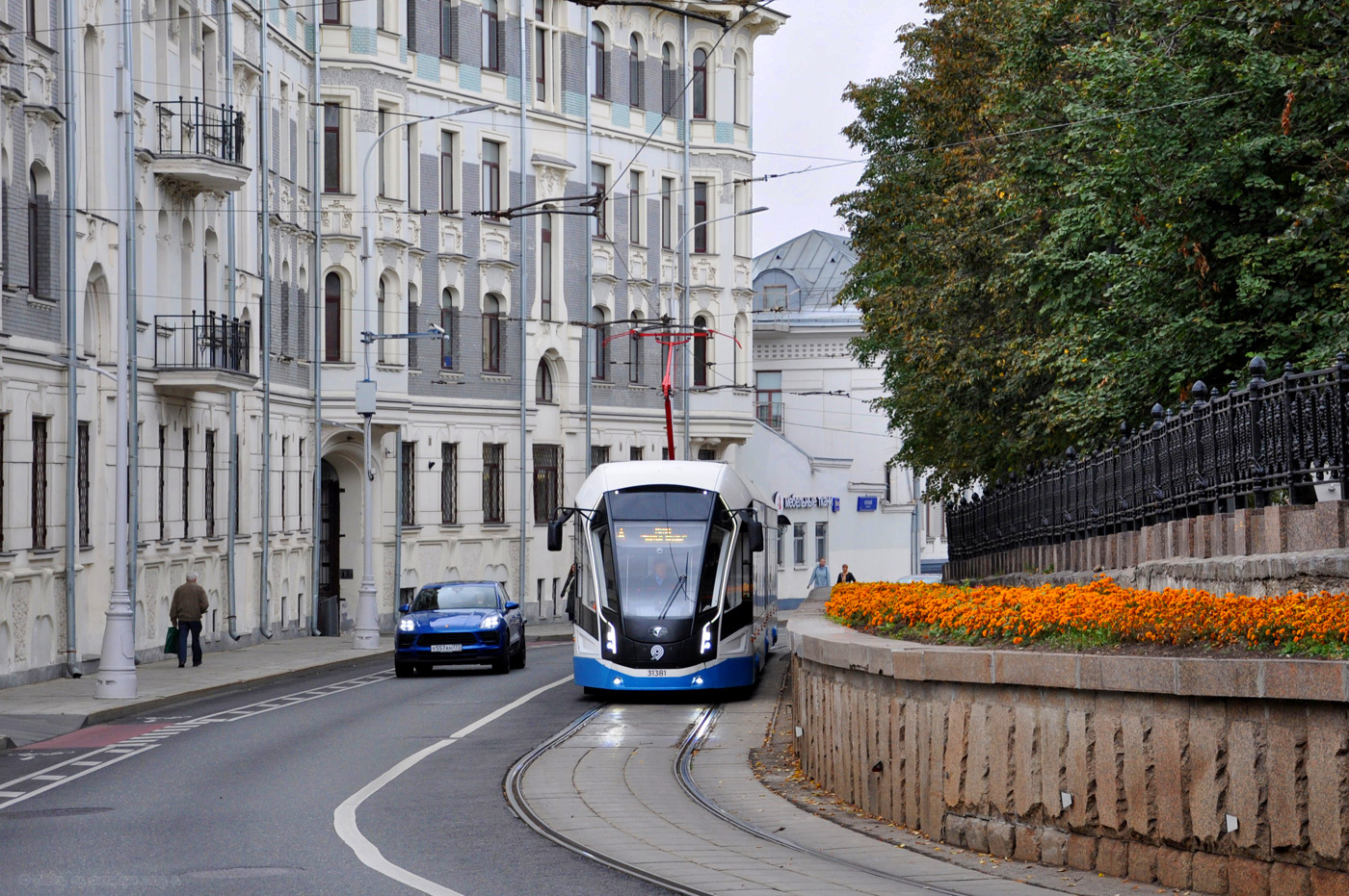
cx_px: 674
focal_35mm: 78
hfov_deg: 26.0
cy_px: 448
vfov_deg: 17.5
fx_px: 2920
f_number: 5.6
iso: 400
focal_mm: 52
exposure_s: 1/250
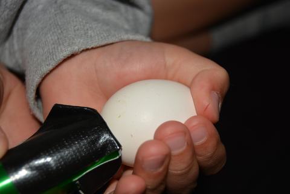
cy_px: 97
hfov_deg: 37.9
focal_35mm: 52
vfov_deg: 25.8
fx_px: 423
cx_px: 145
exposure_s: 1/60
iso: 140
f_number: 4.5
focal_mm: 35
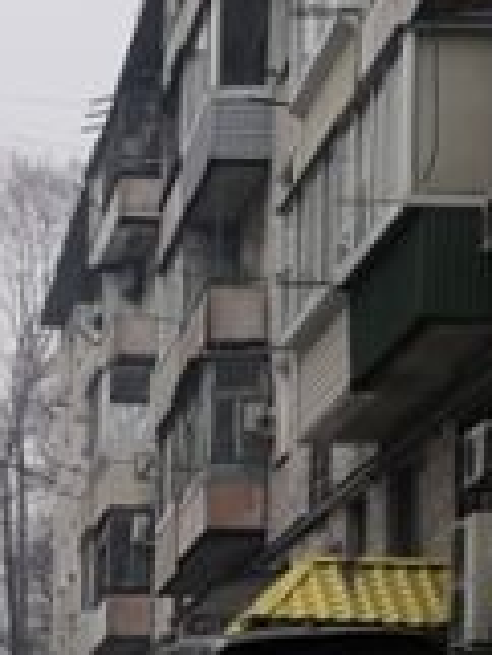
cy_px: 677
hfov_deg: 9.8
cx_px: -439
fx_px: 2706
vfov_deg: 13.6
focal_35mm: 143
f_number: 1.8
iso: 50
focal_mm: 3.95
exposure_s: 1/100
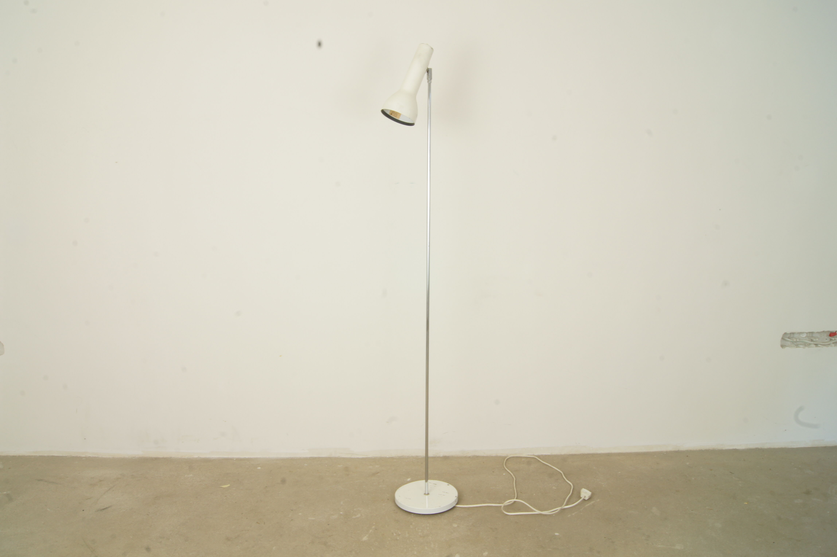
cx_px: 418
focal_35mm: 39
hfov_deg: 49.6
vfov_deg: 34.2
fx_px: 906
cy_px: 278
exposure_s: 1
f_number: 25
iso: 200
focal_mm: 26
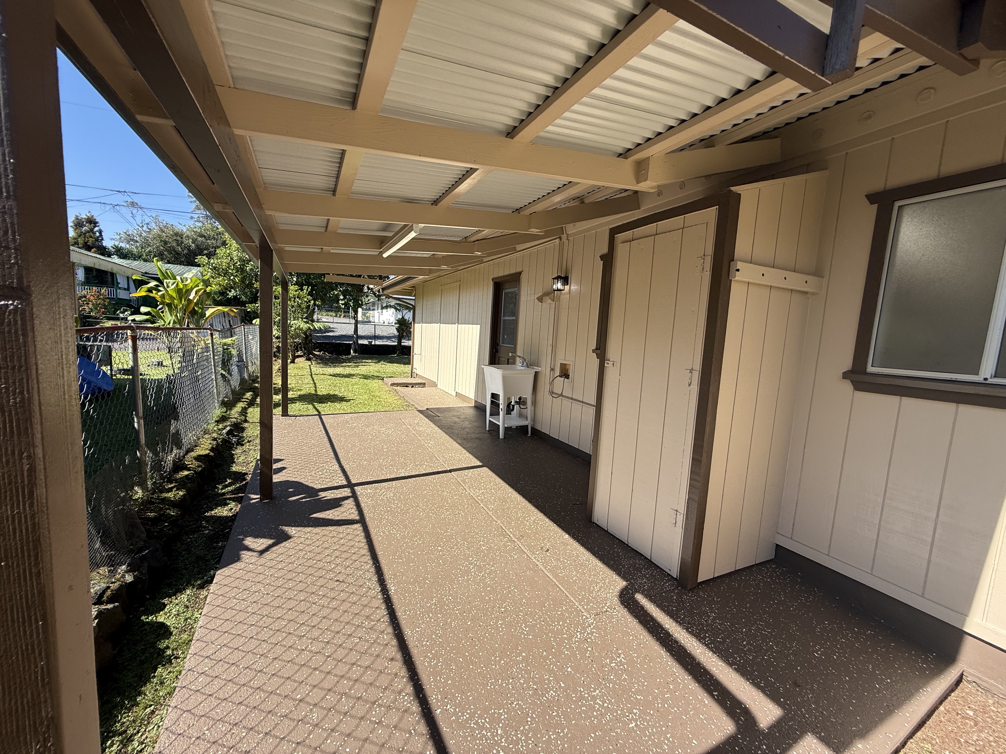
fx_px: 407
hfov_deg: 102.1
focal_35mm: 14
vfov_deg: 85.7
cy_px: 377
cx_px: 503
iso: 64
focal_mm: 2.22
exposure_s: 1/942
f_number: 2.2
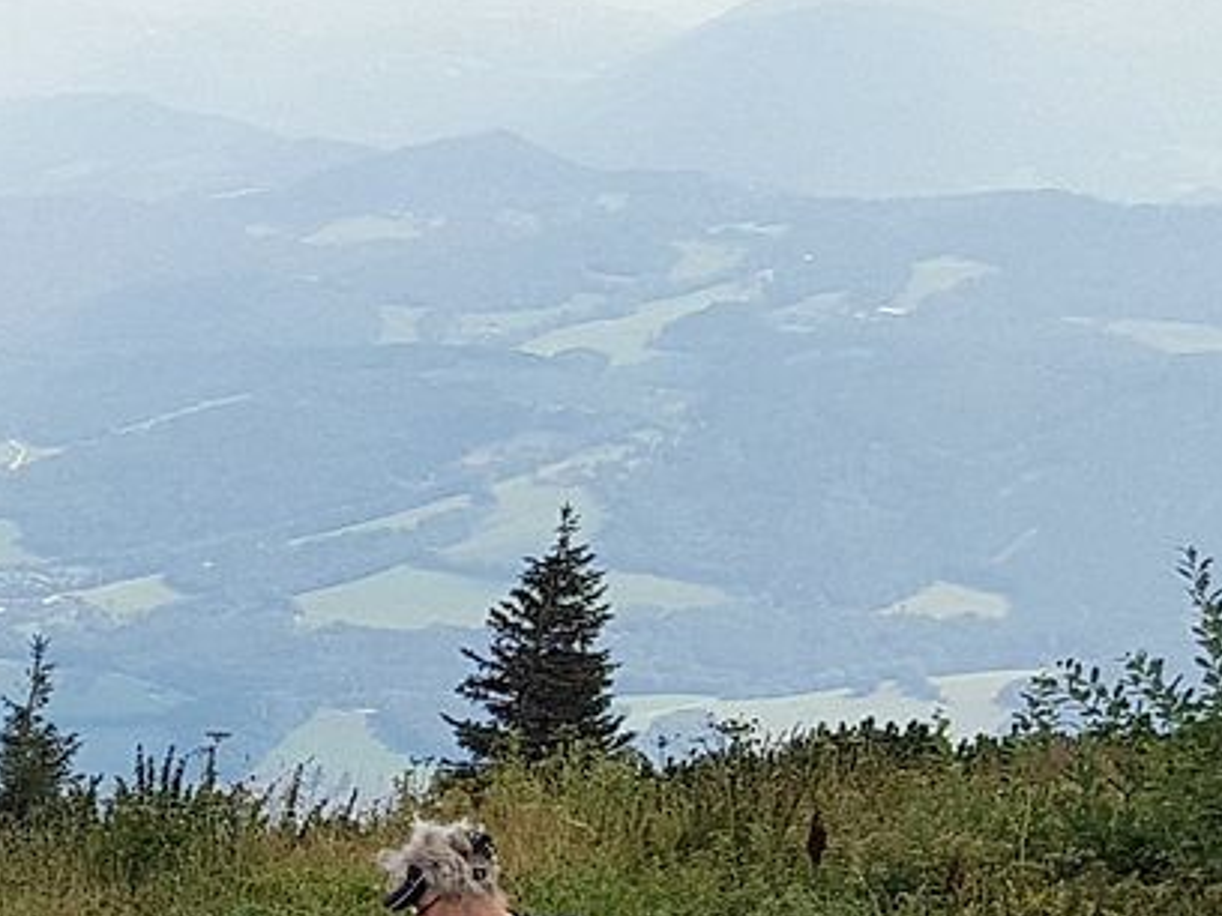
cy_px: 1443
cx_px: -833
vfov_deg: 13.5
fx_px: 3601
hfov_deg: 16.7
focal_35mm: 102
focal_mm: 4.2
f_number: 1.7
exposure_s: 1/1556
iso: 50
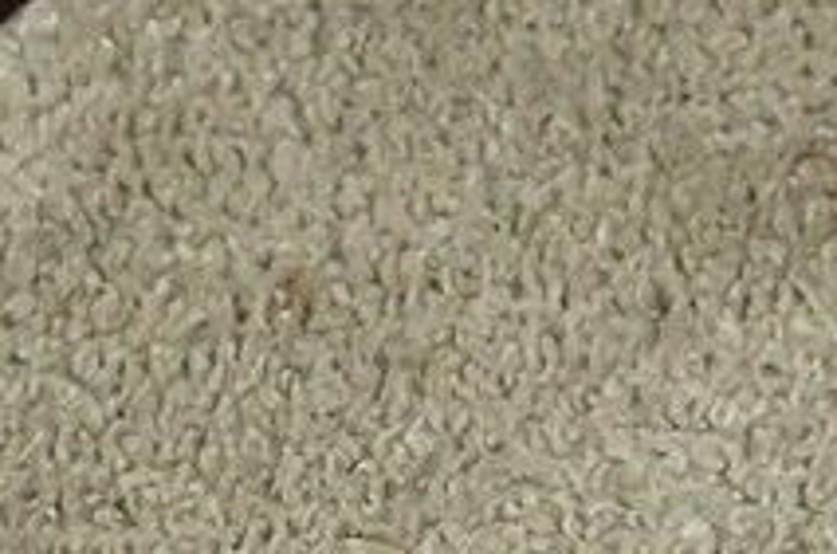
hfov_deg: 7.2
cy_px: -1014
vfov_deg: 4.7
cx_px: 1291
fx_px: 6565
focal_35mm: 283
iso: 5000
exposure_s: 1/60
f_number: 7.1
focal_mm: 50
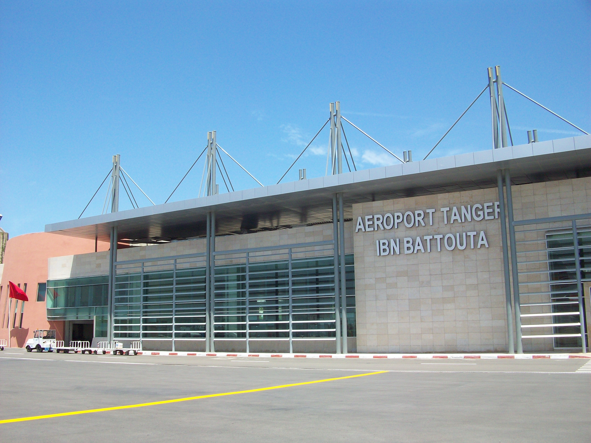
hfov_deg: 54.0
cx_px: 296
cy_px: 222
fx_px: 580
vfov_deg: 41.8
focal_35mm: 34
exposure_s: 1/296
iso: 80
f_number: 5.5
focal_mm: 5.7
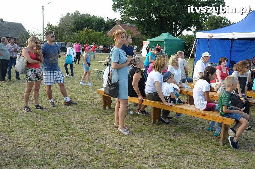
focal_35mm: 36
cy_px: 84
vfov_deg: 36.8
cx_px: 128
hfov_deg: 53.2
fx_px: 255
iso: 800
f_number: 9
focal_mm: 24
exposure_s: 1/320
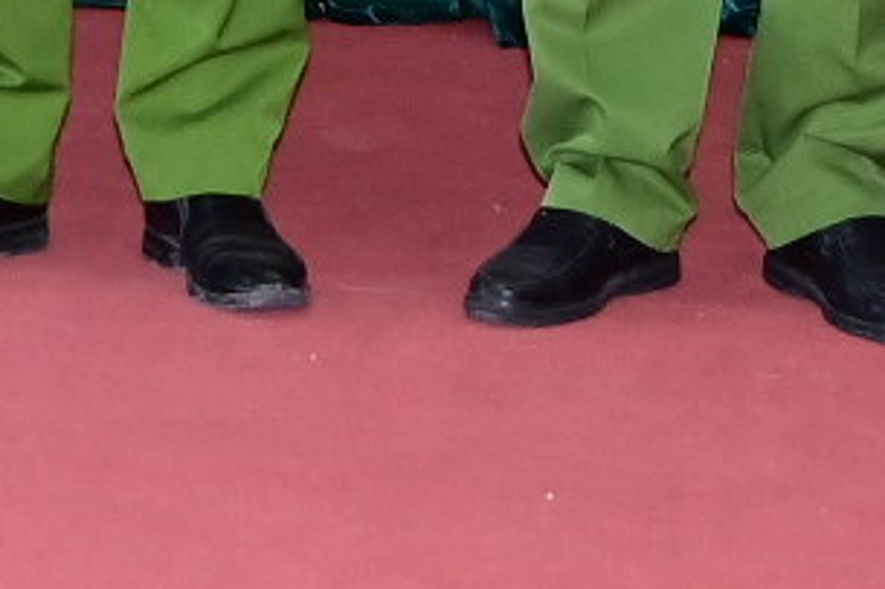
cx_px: -252
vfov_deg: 6.6
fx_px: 4914
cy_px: -743
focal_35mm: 200
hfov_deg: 10.1
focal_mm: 21
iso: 1250
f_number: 5.6
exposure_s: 1/200
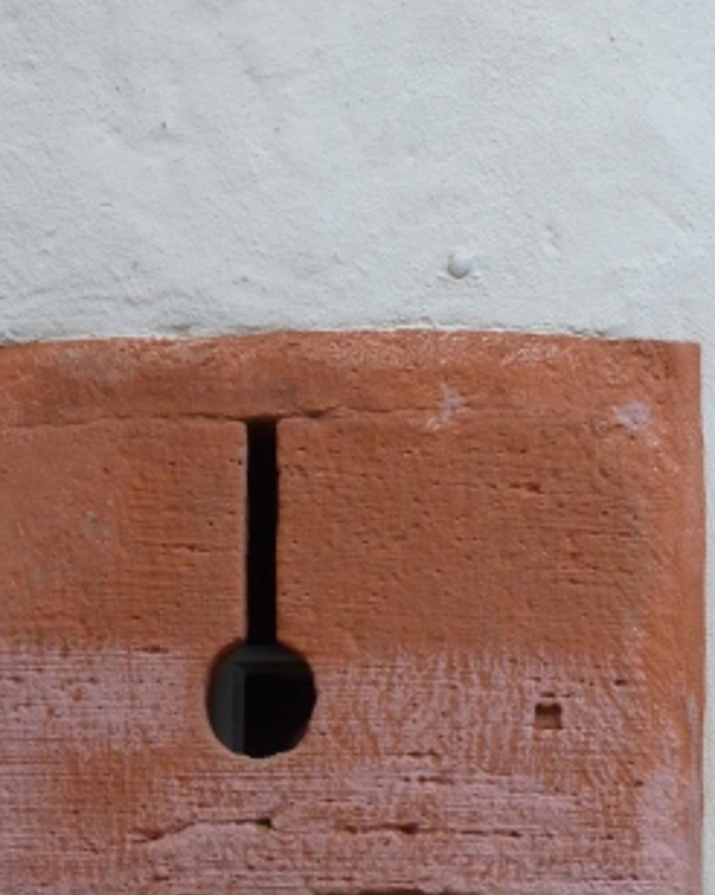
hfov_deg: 7.8
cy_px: 843
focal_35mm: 198
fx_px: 5243
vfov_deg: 9.7
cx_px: 256
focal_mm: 17.1
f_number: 5.3
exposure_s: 1/60
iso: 200
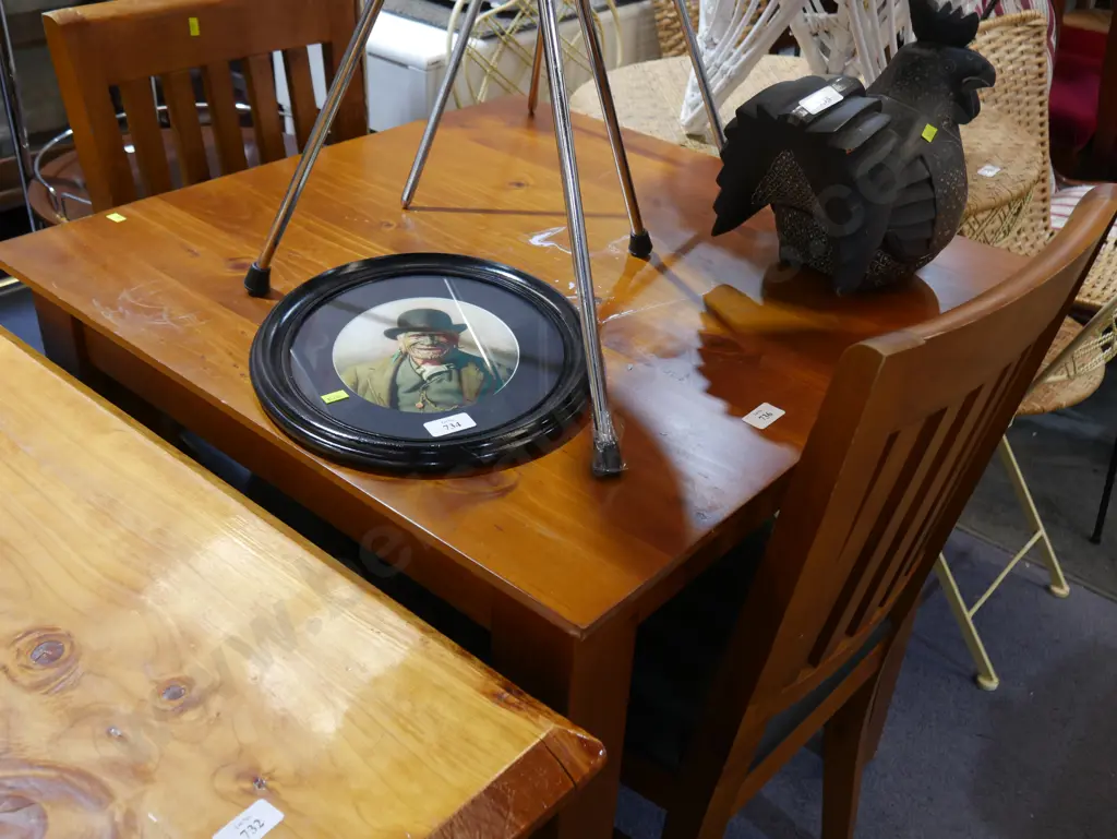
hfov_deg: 49.0
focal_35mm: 38
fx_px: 1227
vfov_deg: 37.8
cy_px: 420
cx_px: 558
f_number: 4.1
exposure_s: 1/60
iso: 500
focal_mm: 19
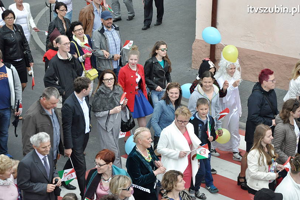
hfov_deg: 21.0
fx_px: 808
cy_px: 101
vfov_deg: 14.1
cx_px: 151
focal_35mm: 97
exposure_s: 1/800
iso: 1250
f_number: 7.1
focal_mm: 62
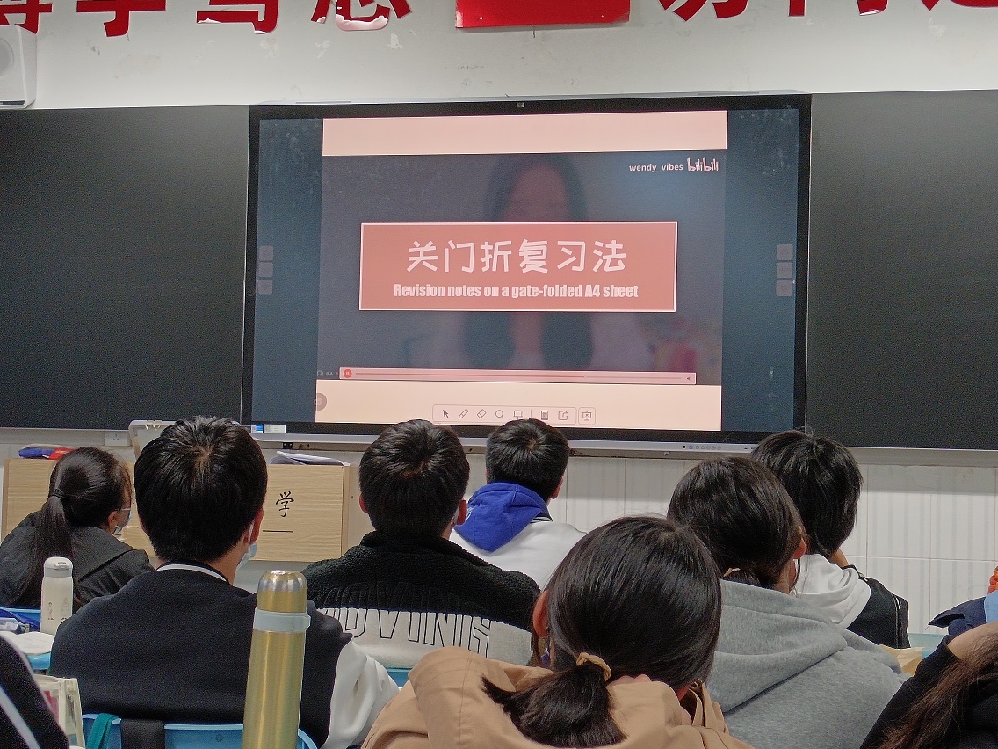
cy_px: 373
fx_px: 2105
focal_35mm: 73
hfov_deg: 26.7
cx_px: 495
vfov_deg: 20.2
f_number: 1.8
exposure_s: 1/50
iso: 723
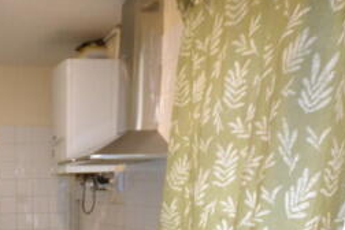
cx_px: 2
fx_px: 374
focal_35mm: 39
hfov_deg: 42.9
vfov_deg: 28.6
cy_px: 292
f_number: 3.5
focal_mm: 10
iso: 1250
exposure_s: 1/60
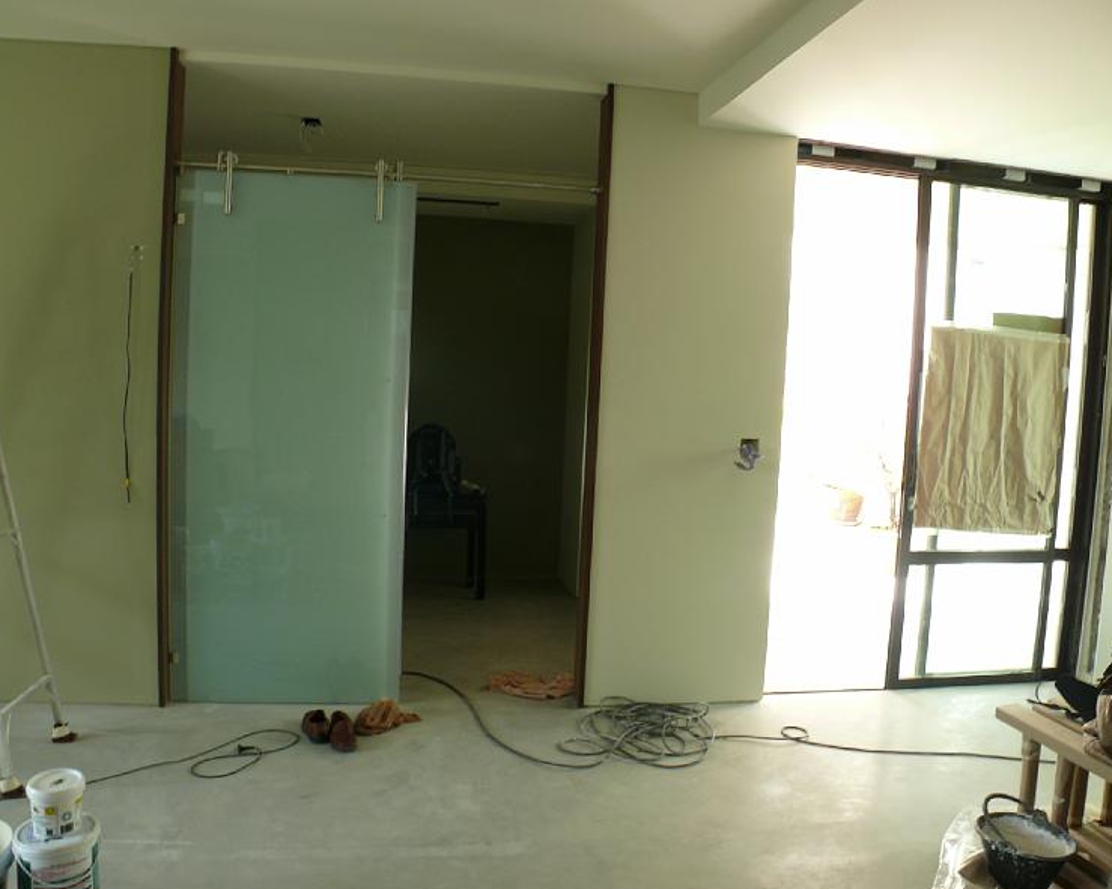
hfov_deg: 49.1
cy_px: 448
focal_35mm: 37
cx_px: 564
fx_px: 1218
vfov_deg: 40.1
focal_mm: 7.4
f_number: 5
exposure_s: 1/13
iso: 100
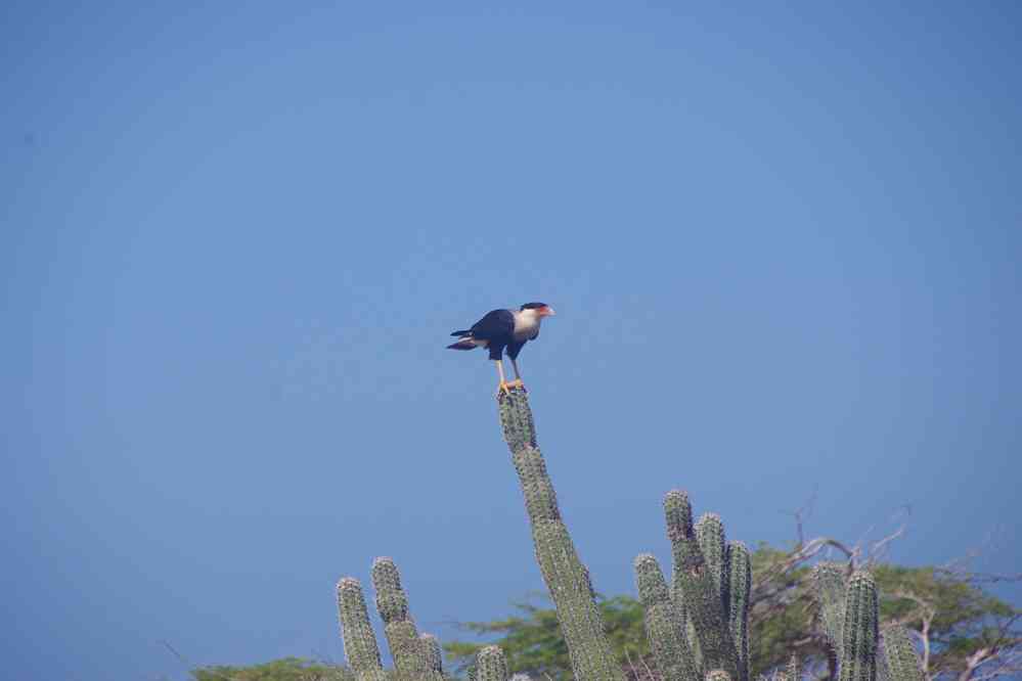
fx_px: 10645
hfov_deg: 5.5
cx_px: 511
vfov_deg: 3.7
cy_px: 340
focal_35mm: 375
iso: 400
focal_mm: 250
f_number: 10
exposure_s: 1/320
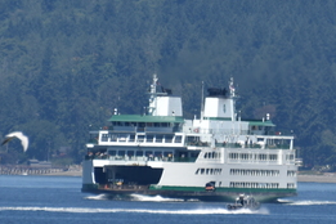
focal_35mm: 1474
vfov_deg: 0.9
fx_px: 13756
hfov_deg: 1.4
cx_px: 239
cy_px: 112
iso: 100
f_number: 6.3
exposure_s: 1/640
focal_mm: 300
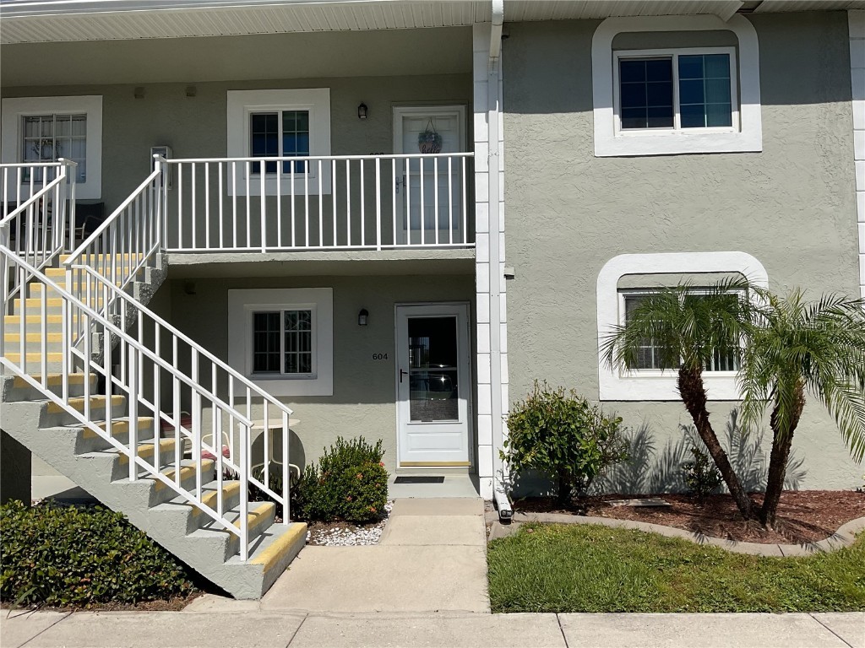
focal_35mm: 29
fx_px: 725
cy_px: 324
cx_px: 432
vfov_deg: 48.2
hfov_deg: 61.7
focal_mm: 3
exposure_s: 1/5814
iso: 16
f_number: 1.8
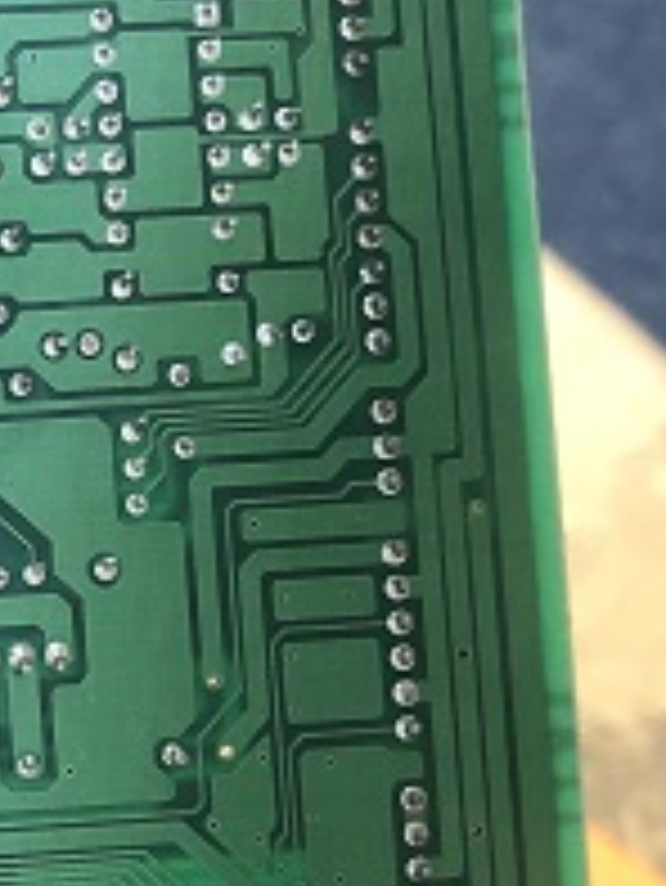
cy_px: 807
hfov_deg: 15.9
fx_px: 2204
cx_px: -292
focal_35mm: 86
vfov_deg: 22.2
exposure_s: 1/17
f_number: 1.8
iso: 100
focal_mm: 3.99
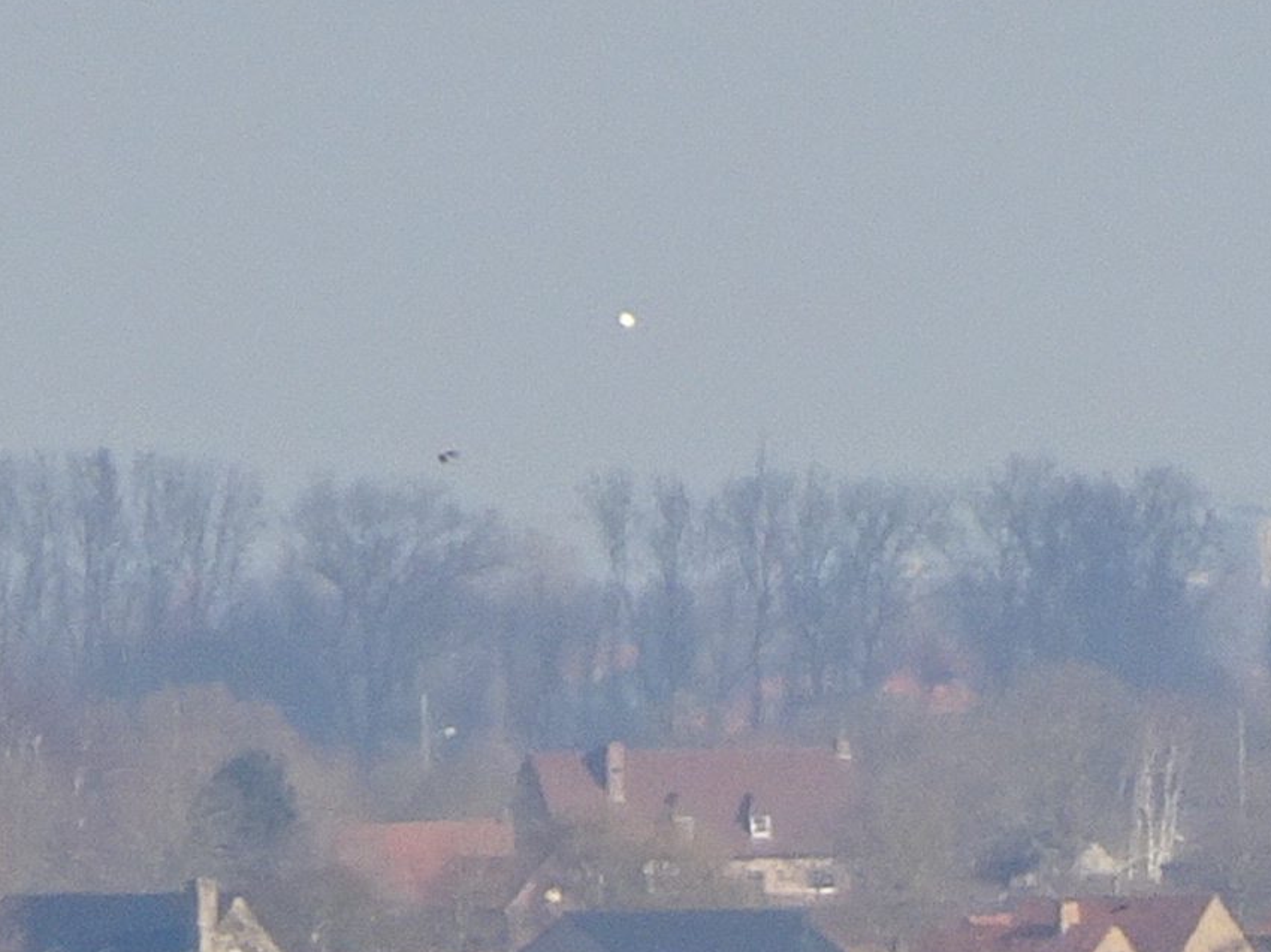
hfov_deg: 0.8
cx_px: 1352
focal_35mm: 2610
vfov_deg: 0.6
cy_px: 910
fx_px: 95805
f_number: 6.3
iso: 80
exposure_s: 1/320
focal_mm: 77.35
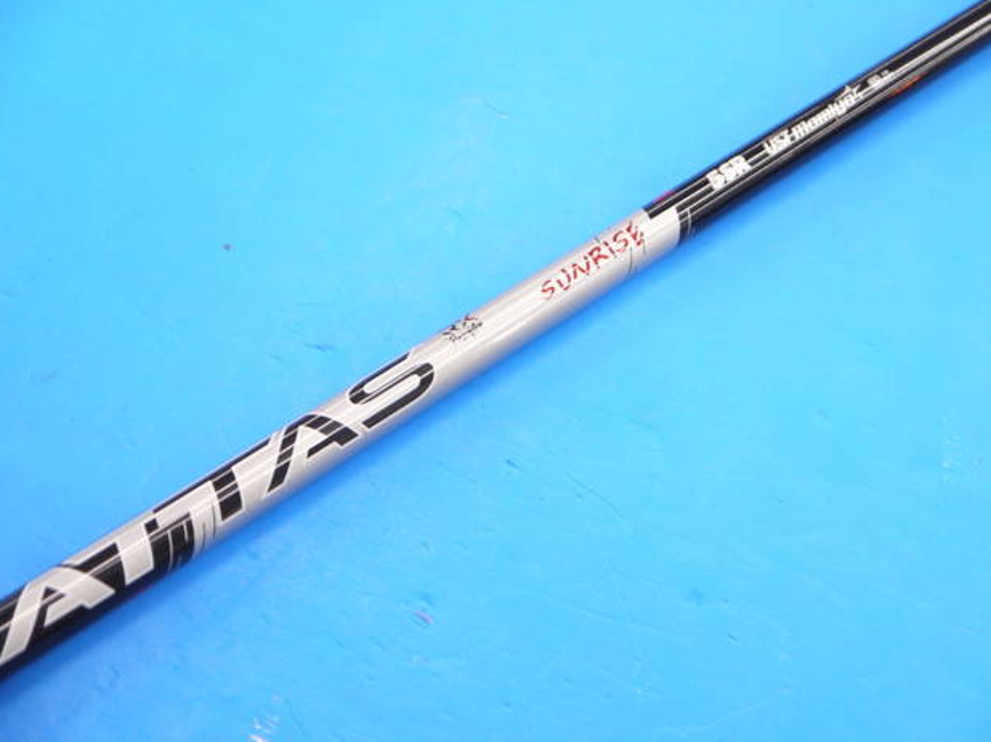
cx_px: 497
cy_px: 367
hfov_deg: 22.5
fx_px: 2490
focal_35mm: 87
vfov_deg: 17.0
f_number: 5.6
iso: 800
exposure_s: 1/80
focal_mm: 42
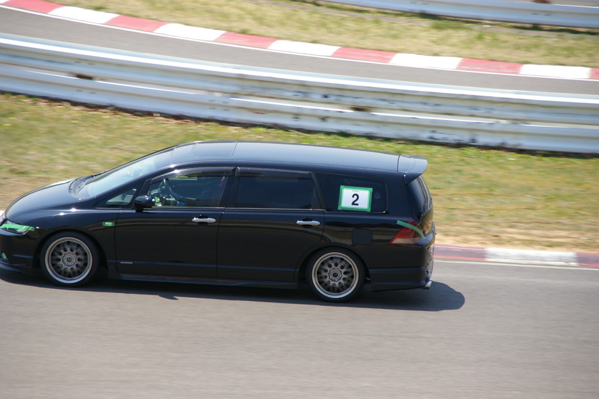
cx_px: 300
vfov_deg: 5.4
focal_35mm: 255
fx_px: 4241
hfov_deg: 8.1
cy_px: 200
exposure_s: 1/350
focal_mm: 170
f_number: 8
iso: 200
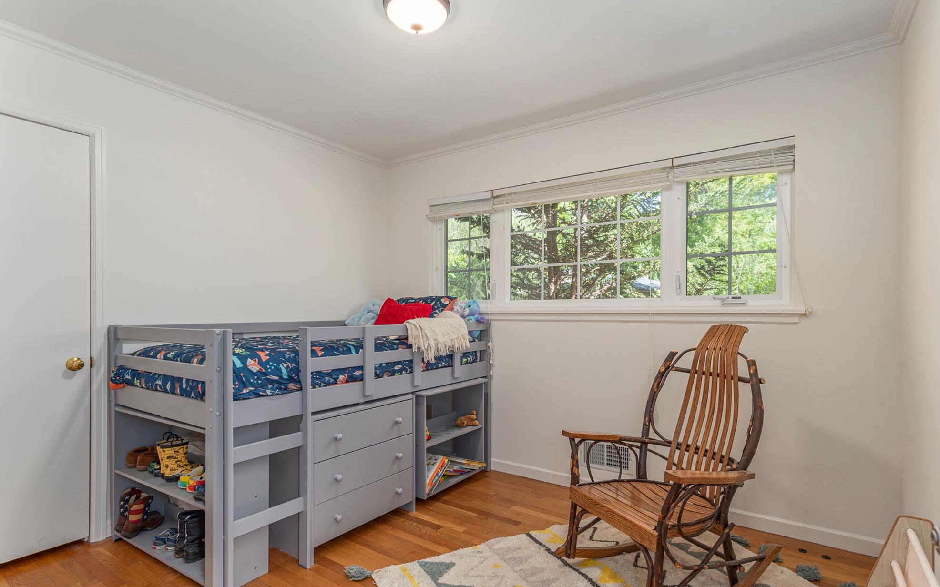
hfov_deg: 91.1
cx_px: 472
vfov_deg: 64.9
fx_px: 461
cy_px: 315
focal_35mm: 18
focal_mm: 17
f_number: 7.1
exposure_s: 1/100
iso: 320
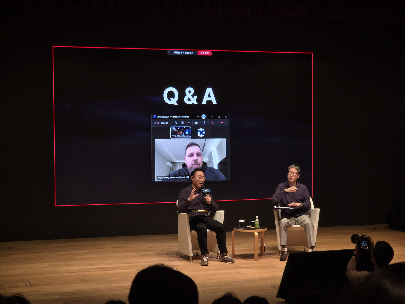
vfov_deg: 21.3
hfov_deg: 28.2
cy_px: 152
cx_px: 202
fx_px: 807
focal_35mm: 69
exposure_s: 1/120
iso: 64
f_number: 2.4
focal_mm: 7
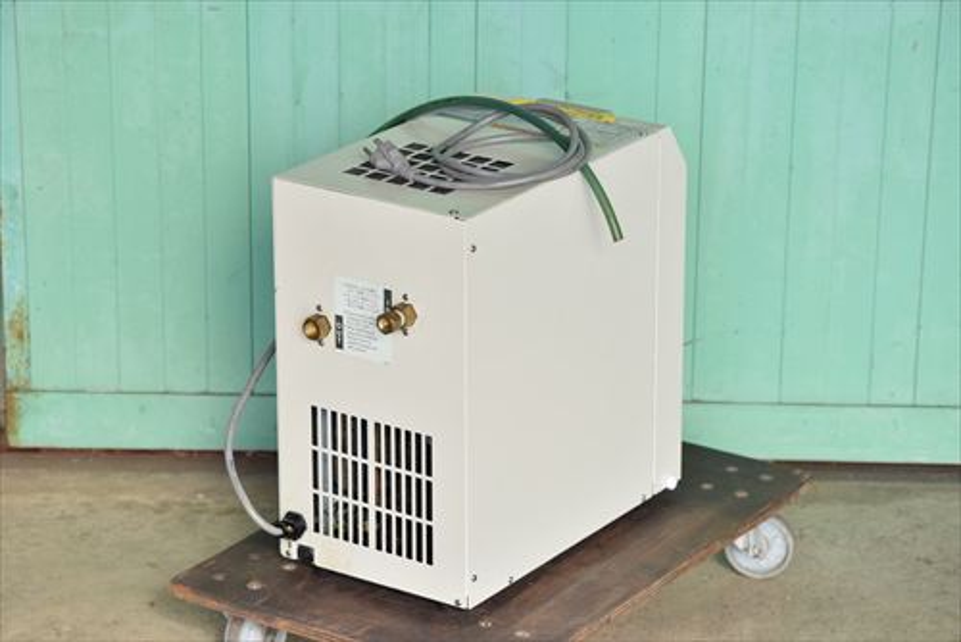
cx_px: 480
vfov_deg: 12.7
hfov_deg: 18.9
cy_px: 321
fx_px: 2885
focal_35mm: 108
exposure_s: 1/2000
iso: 1250
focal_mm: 72
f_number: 6.3
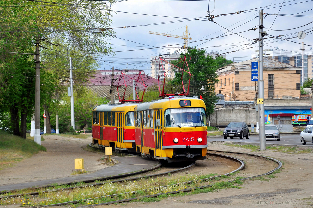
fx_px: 912
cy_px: 104
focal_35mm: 105
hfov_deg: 19.5
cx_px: 156
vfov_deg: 13.0
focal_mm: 70
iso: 200
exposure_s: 1/500
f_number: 8
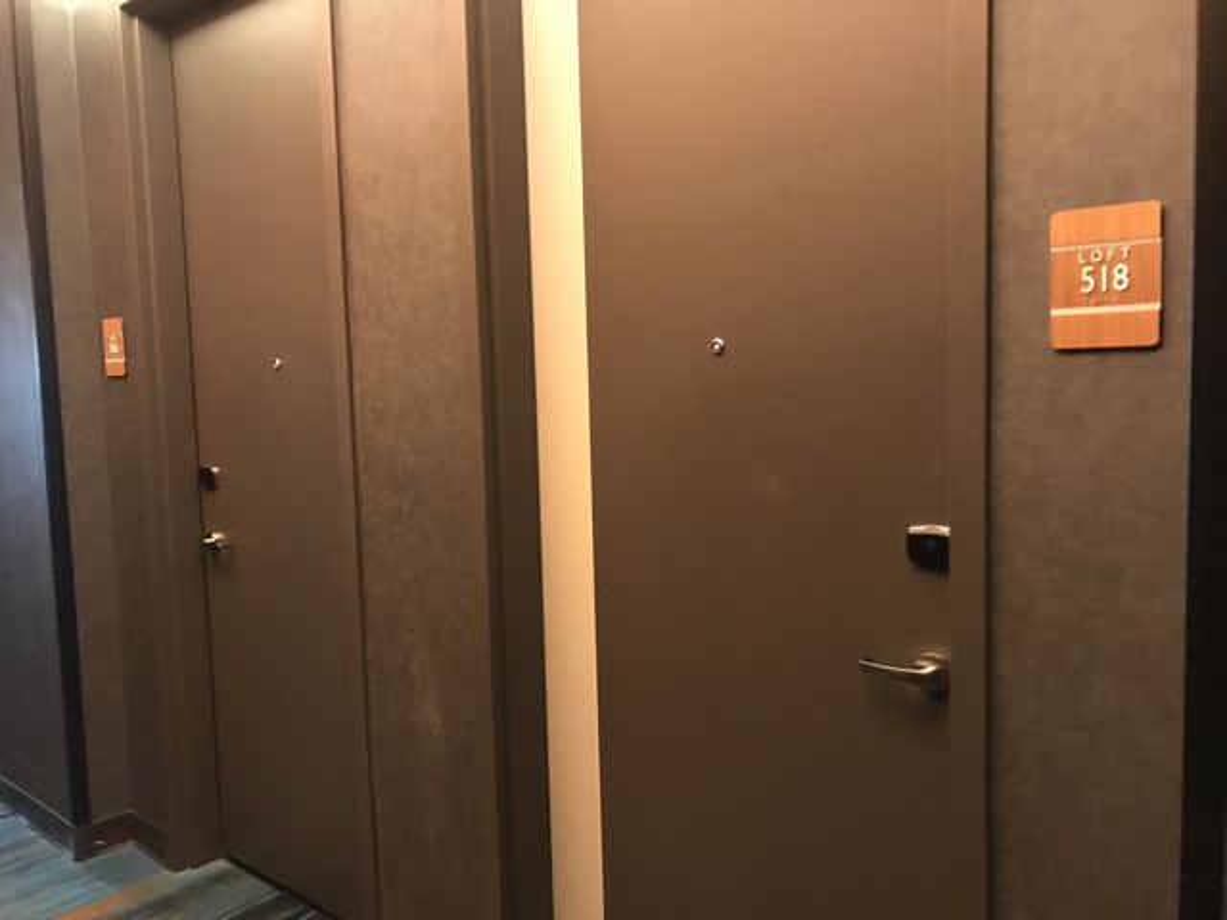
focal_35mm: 28
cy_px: 460
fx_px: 992
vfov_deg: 49.7
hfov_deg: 63.4
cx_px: 614
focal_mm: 3.99
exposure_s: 1/4
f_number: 1.8
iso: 80
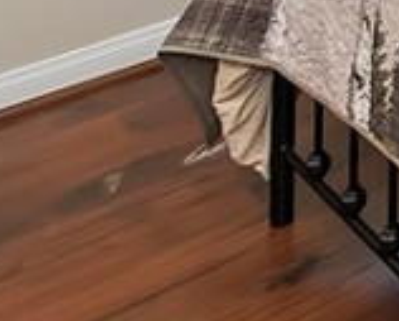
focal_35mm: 91
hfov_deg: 14.3
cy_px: -512
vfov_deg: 12.3
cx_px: 952
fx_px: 1077
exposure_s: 1/30
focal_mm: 10
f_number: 8
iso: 400
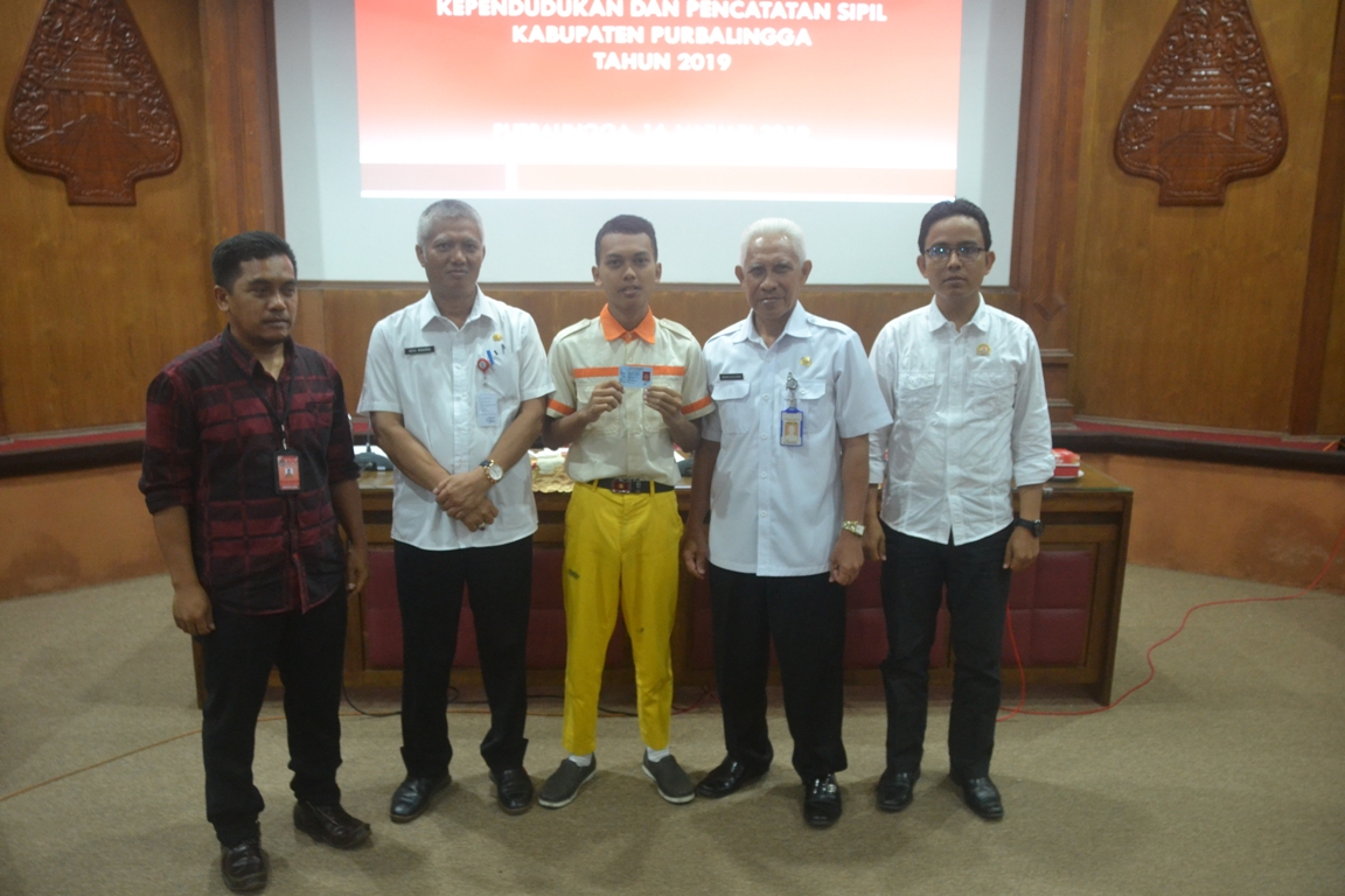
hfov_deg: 67.4
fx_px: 1009
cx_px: 672
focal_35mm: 27
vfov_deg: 47.9
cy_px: 448
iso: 1600
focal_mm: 18
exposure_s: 1/15
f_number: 3.5
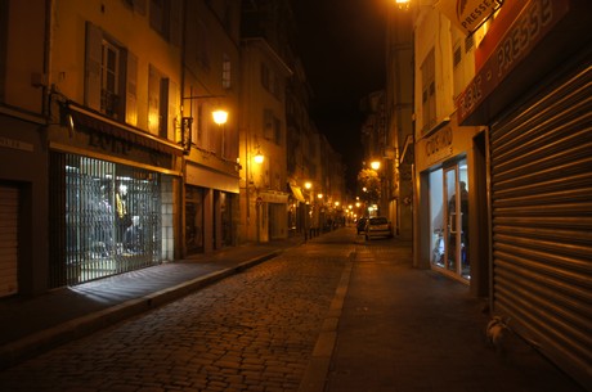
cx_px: 296
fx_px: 443
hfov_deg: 67.5
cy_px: 196
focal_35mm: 27
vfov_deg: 47.8
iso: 1250
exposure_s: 1/30
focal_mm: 18
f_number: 3.5
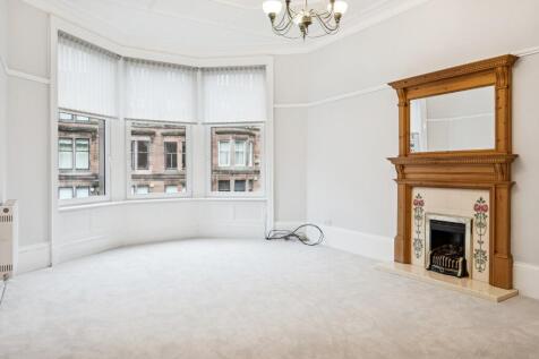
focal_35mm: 24
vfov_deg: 53.1
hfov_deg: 73.8
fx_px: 359
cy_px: 180
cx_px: 270
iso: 500
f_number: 4
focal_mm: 16
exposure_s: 1/60
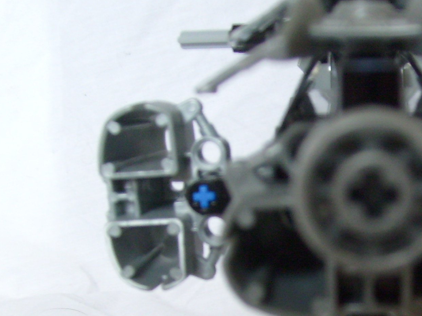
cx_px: 379
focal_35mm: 79
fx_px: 963
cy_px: 290
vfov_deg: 18.3
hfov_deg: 24.0
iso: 100
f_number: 2.8
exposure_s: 1/30
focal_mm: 5.8
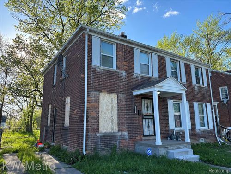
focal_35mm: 26
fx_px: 174
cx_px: 116
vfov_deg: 53.1
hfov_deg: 67.3
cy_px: 87
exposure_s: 1/824
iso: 50
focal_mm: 5.96
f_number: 1.6
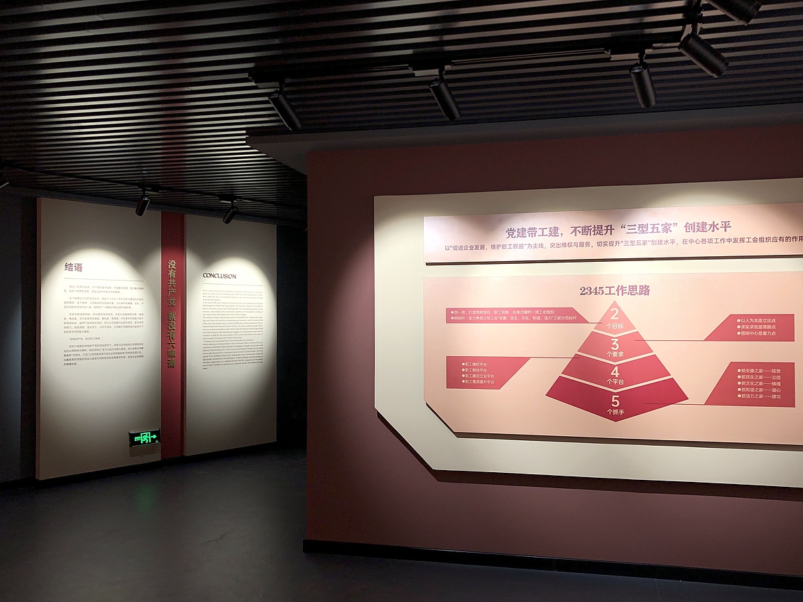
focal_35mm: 31
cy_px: 318
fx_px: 719
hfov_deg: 58.3
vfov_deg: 45.4
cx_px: 430
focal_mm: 4
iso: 100
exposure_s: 1/120
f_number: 1.8
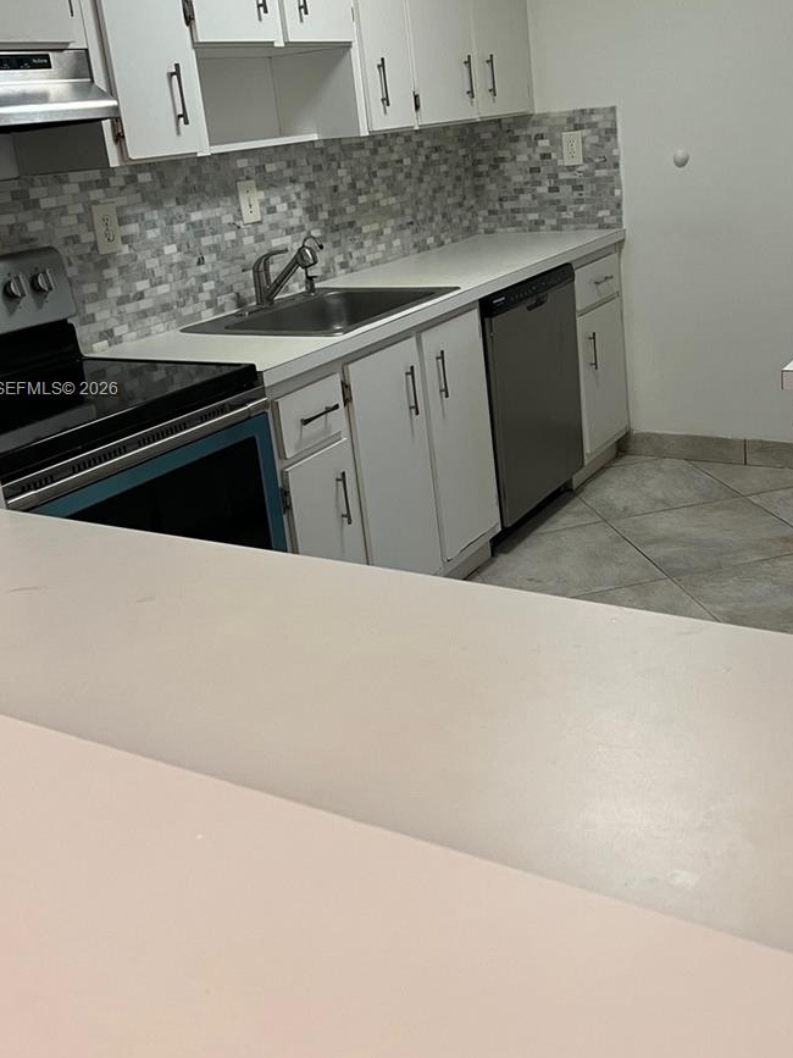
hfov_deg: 39.6
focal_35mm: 36
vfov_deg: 50.8
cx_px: 442
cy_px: 390
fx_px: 1100
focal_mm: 5.7
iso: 125
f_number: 1.5
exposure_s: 1/60
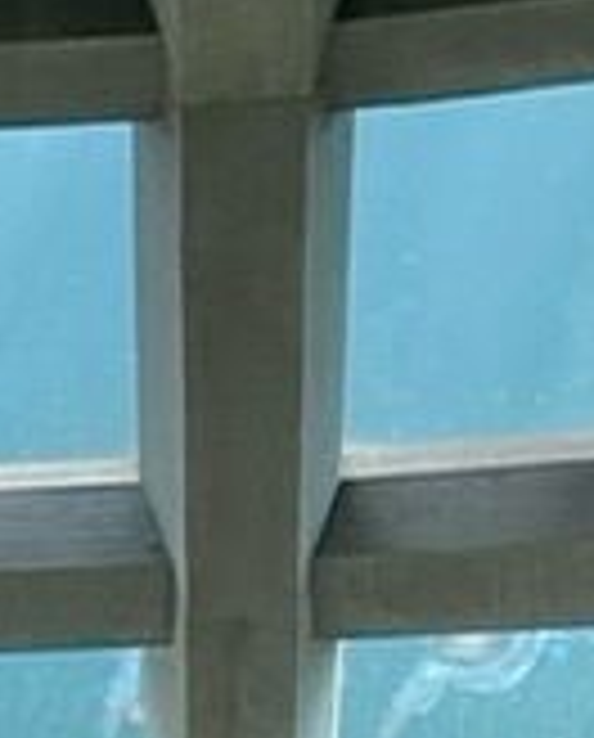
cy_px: 1386
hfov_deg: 9.0
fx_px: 3459
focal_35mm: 158
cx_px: -724
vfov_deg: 11.2
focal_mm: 4.25
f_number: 1.8
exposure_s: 1/60
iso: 250
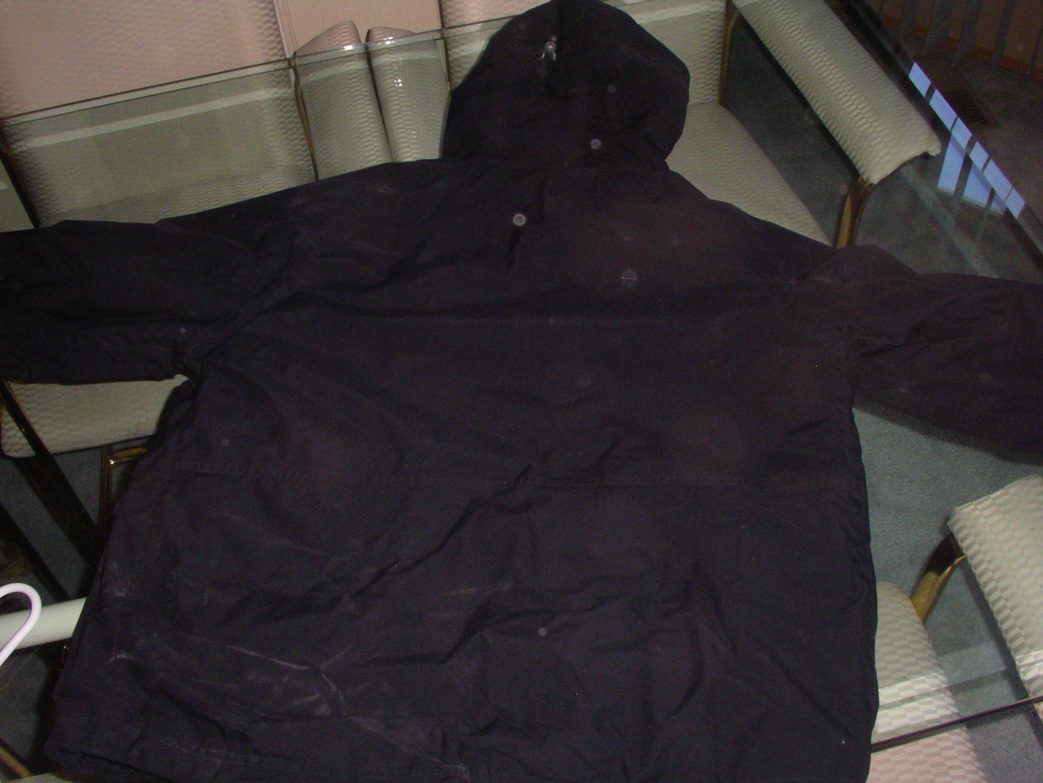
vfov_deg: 38.7
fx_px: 1115
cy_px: 392
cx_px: 522
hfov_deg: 50.1
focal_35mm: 37
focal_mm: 5.7
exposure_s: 1/60
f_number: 6.9
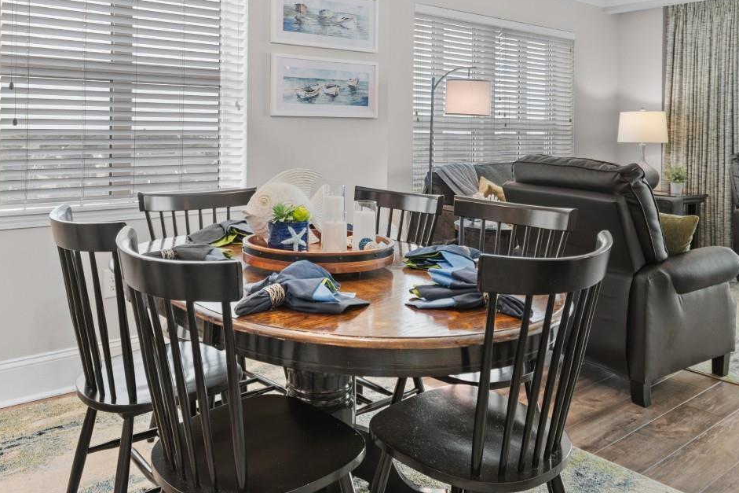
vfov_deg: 41.2
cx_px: 368
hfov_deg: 60.3
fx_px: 636
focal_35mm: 31
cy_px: 131
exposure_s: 1/6
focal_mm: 12
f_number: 4.8
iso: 100
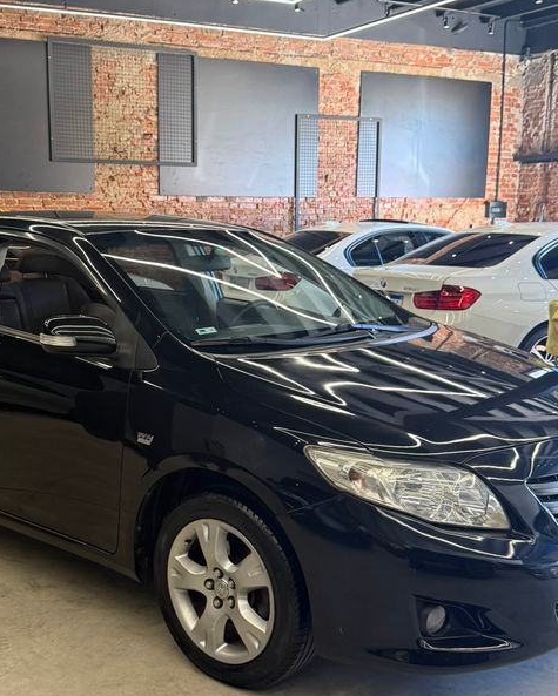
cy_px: 354
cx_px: 216
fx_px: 660
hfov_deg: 45.5
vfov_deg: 55.6
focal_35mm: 32
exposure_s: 1/60
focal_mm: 6.76
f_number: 1.78
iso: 320
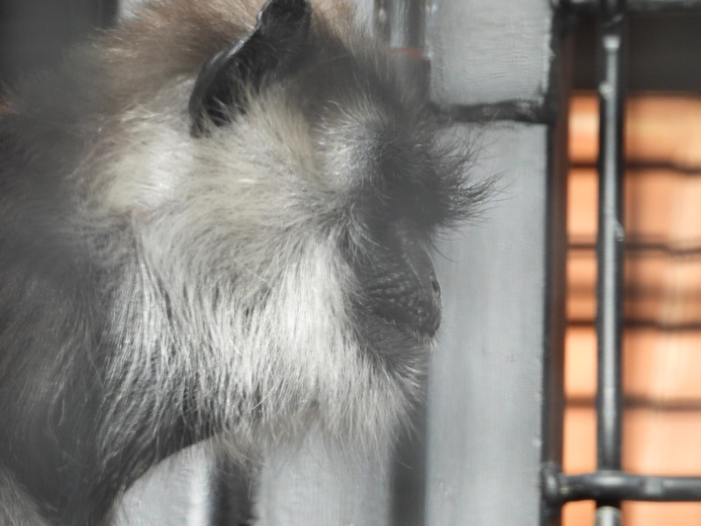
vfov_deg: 1.6
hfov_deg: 2.1
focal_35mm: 930
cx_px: 350
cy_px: 263
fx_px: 18833
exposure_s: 1/500
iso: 250
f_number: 5.6
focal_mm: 167
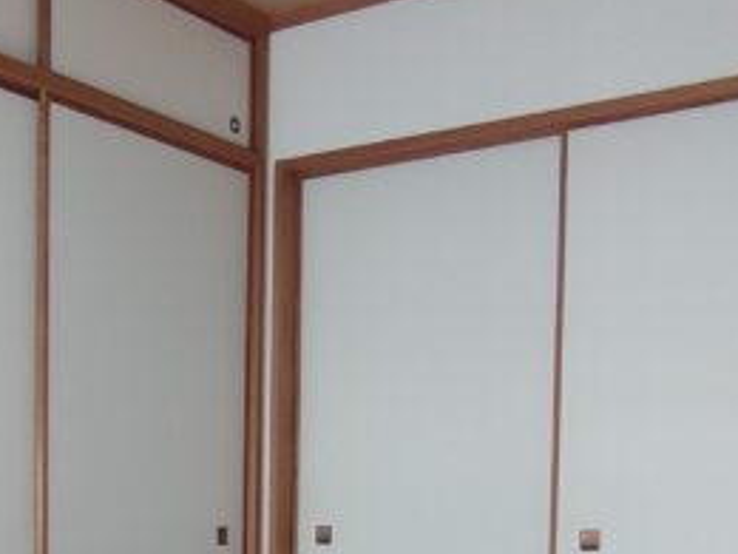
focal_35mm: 63
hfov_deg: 30.3
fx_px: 1343
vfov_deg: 21.6
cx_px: 207
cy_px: 669
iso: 288
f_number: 2.2
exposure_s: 1/100
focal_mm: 1.65
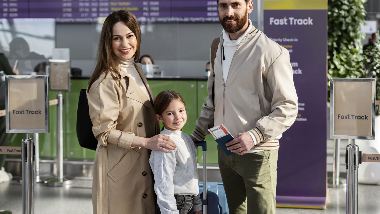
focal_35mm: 53
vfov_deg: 22.6
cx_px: 189
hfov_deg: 39.2
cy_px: 108
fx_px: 534
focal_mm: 50
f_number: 2.5
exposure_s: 1/400
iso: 160
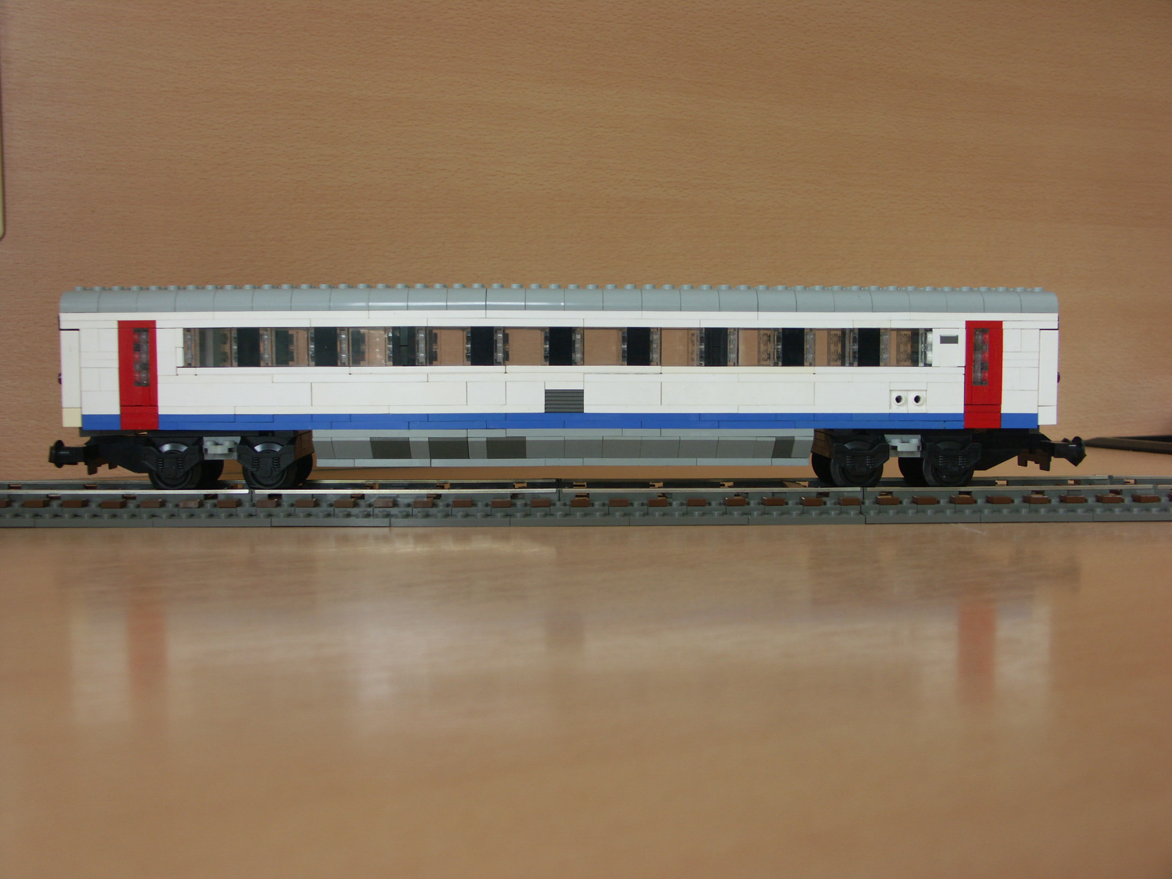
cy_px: 440
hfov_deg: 54.0
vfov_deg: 41.8
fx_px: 1151
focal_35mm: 34
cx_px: 586
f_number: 2.8
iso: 100
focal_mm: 8.68
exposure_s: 1/40
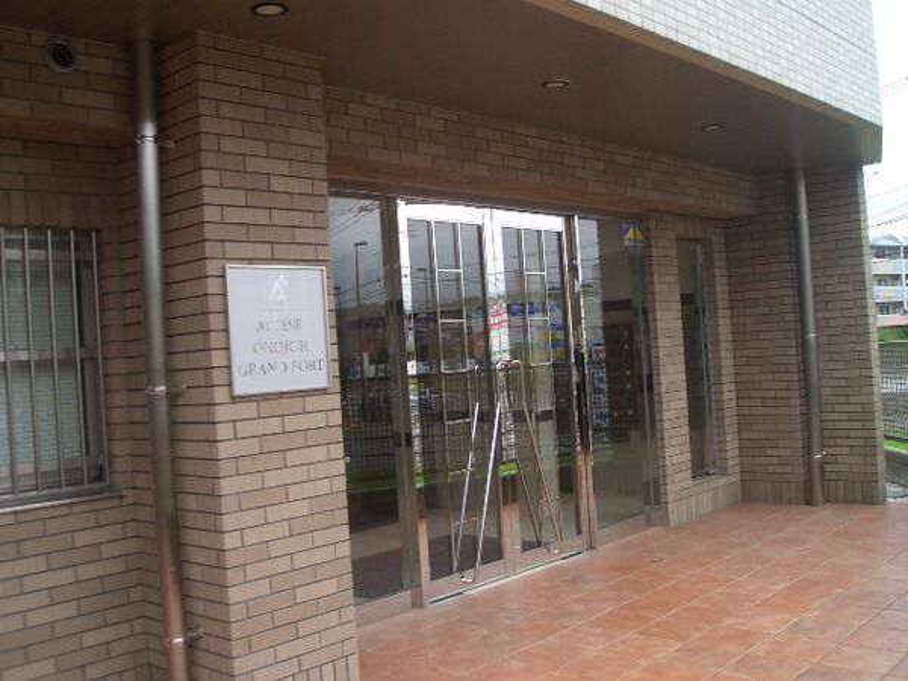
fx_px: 944
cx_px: 454
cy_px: 340
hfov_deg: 51.4
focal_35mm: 36
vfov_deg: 39.7
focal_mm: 4.8
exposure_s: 1/125
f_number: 4
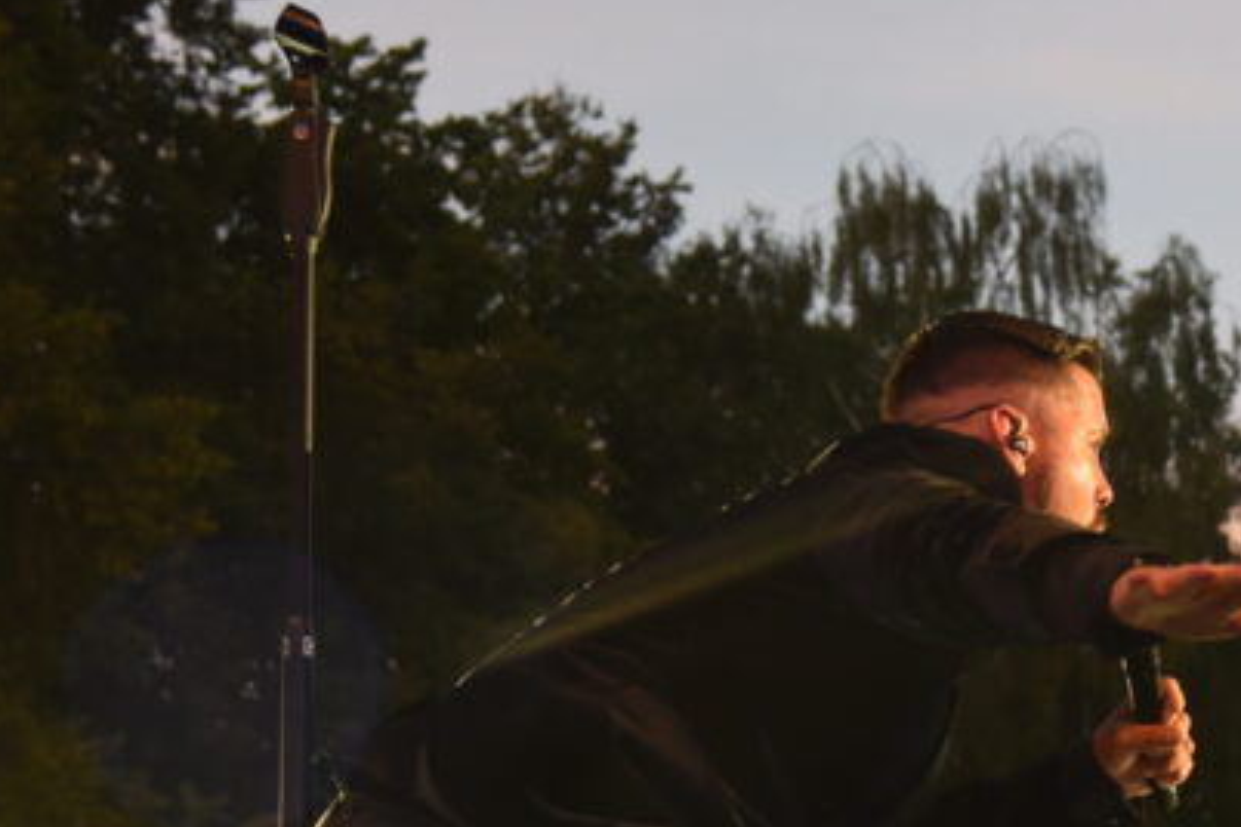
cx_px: 969
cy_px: 302
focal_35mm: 102
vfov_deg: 13.4
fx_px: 3516
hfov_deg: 19.8
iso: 1400
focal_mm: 40
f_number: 4
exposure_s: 1/500
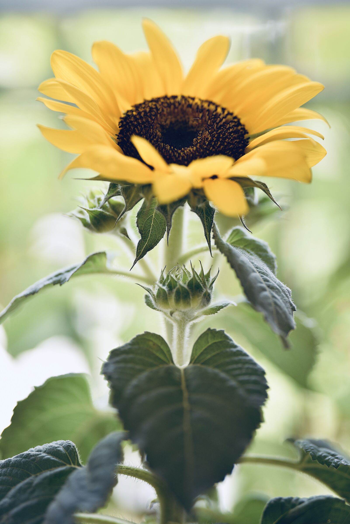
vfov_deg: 15.2
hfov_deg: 10.2
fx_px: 1967
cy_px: 262
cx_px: 175
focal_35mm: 135
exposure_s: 1/400
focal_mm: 135
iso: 220
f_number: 1.8
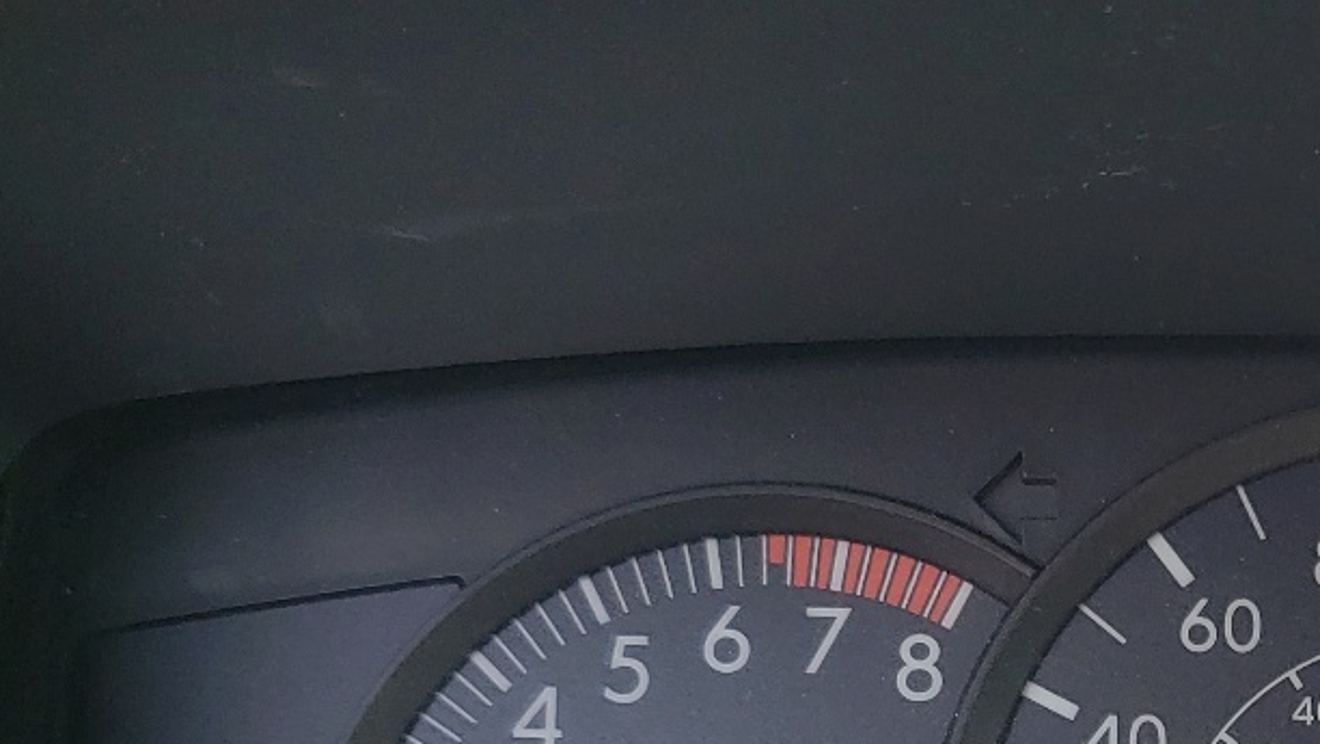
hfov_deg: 26.7
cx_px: 1389
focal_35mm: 74
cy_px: 923
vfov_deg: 15.7
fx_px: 2591
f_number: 1.5
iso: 50
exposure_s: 1/400
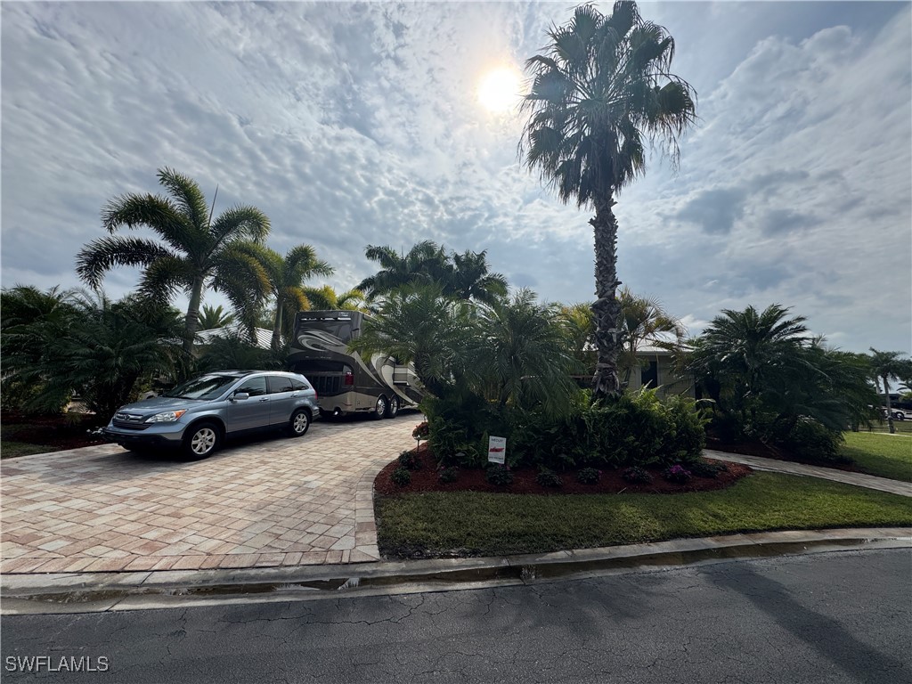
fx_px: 369
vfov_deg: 85.7
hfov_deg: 102.1
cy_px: 342
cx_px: 456
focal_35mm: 14
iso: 50
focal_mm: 2.22
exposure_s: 1/4132
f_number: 2.2
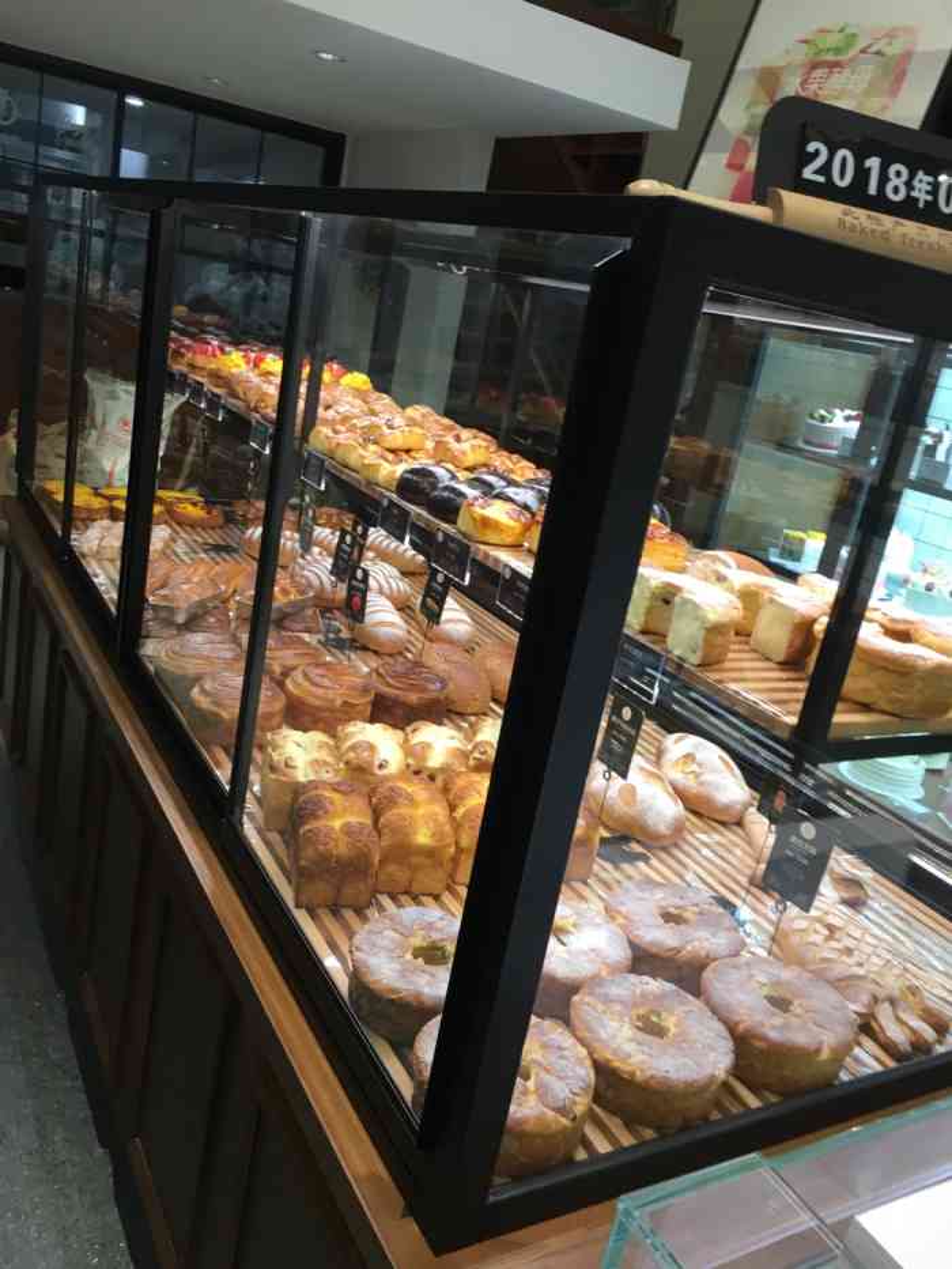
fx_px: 1063
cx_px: 476
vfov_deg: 61.7
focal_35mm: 29
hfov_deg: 48.2
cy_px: 634
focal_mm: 4.15
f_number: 2.2
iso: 40
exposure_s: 1/33
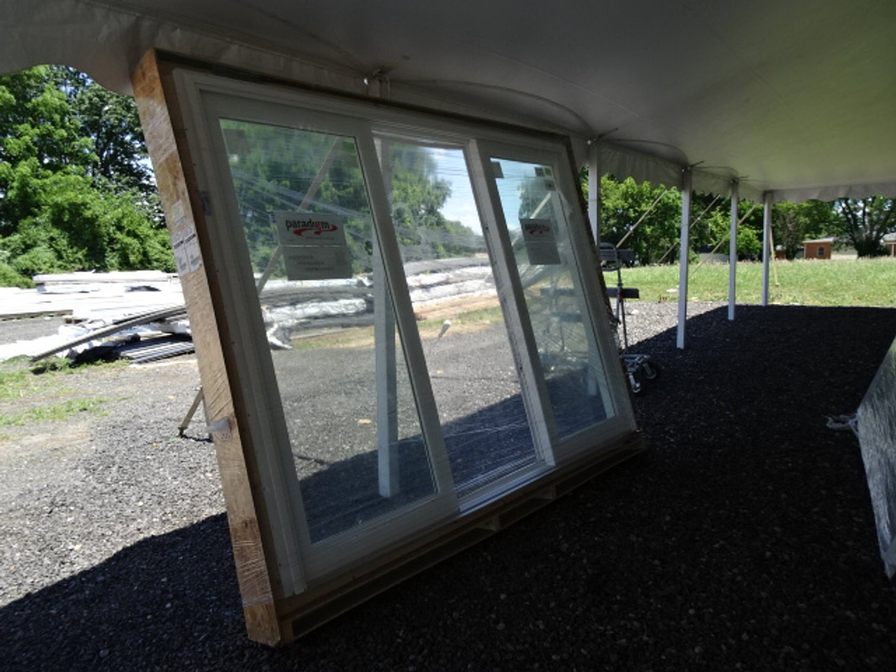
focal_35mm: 24
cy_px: 336
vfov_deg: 56.8
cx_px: 448
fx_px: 621
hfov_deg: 71.6
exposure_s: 1/400
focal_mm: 4.1
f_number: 3.5
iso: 80
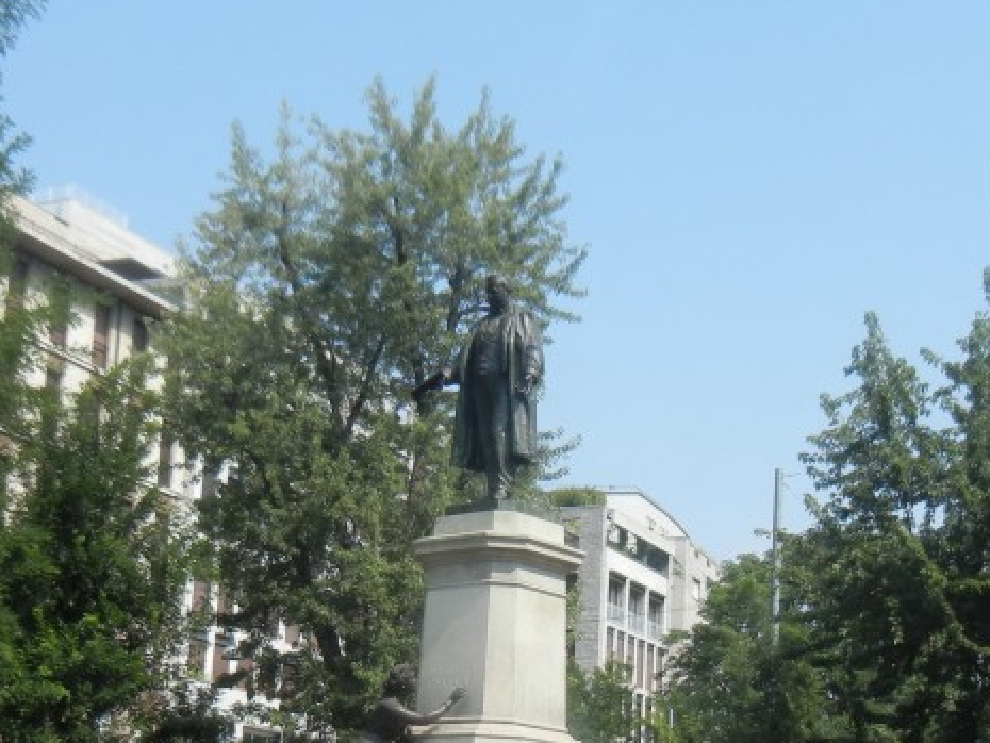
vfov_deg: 22.0
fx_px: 1888
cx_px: 492
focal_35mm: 66
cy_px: 564
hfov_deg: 29.4
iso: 160
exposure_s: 1/840
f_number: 3.5
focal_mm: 5.4
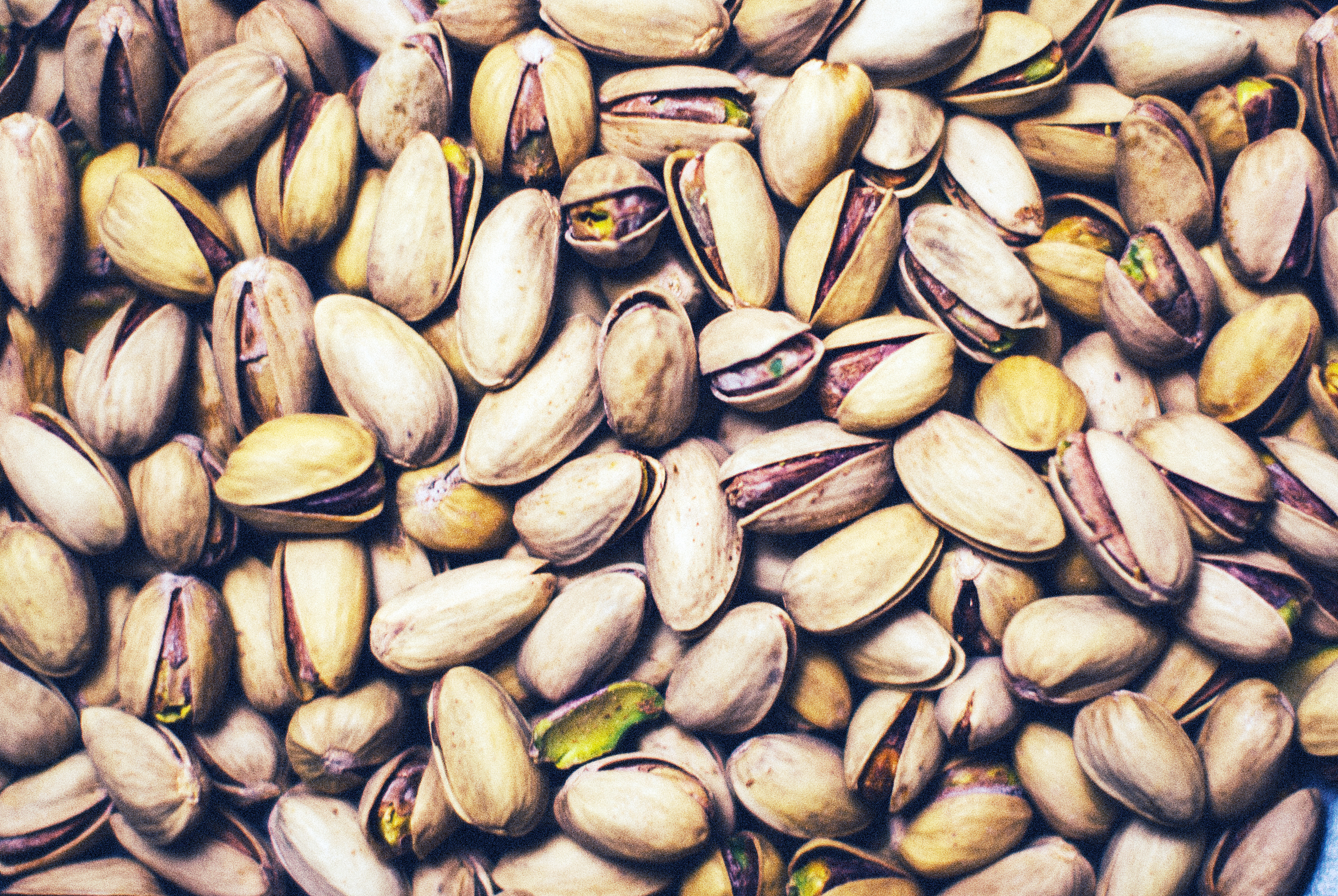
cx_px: 669
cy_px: 448
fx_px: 2791
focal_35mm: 75
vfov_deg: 18.2
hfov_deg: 27.0
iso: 100
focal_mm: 50
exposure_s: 1/50
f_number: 1.4
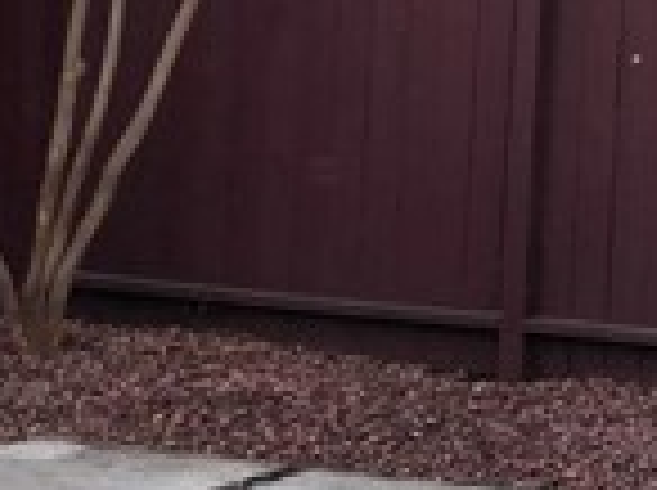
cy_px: -4
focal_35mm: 123
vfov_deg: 11.9
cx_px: 1116
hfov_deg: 14.4
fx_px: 2331
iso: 40
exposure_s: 1/30
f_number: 1.8
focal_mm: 3.99
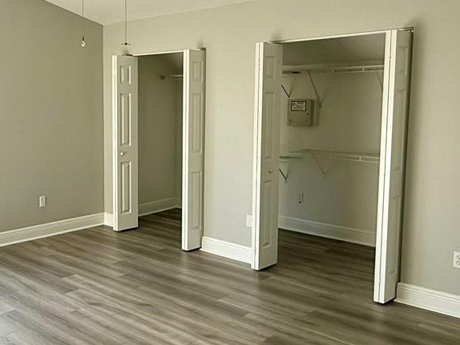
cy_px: 144
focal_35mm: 39
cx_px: 138
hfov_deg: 46.7
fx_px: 518
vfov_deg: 36.8
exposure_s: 1/338
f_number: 2.2
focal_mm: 2.22
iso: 64
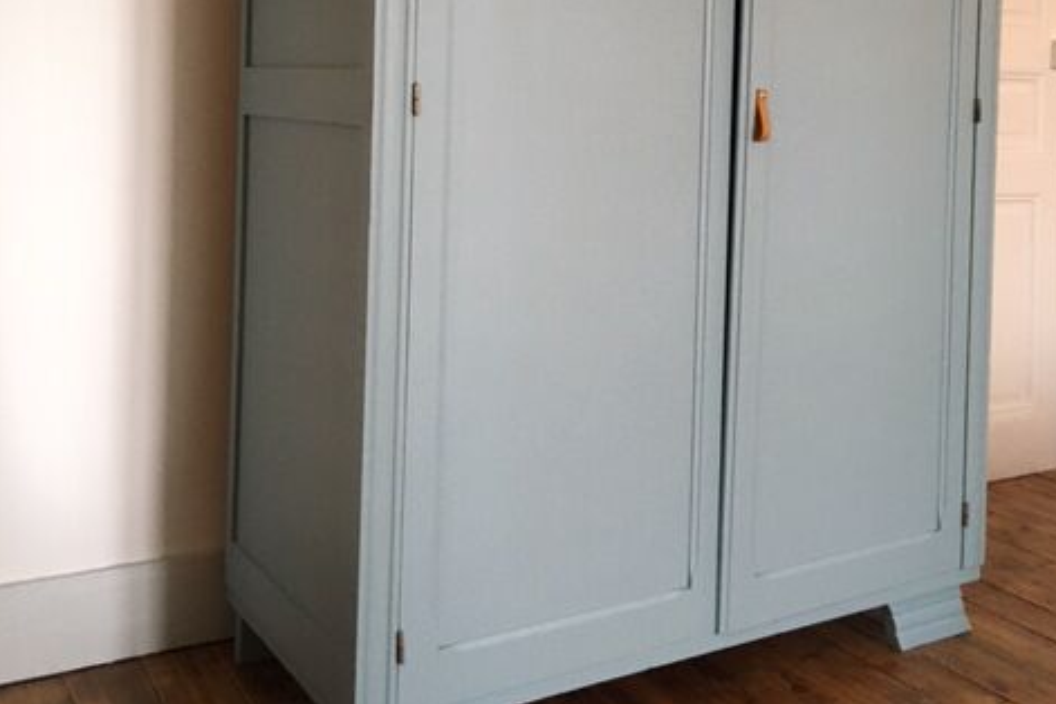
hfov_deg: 47.4
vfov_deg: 31.4
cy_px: 99
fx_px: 1203
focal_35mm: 41
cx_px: 529
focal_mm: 4.15
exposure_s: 1/33
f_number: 2.2
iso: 200
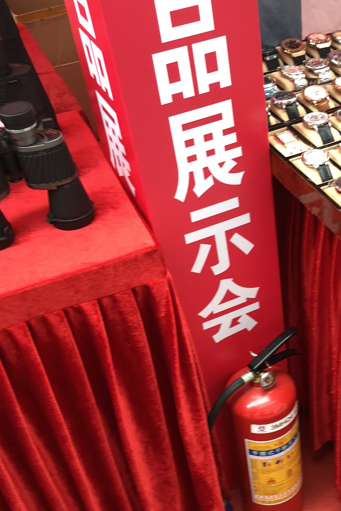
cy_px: 342
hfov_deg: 26.7
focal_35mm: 49
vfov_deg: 39.8
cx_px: 302
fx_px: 696
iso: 40
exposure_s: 1/20
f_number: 1.8
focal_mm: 4
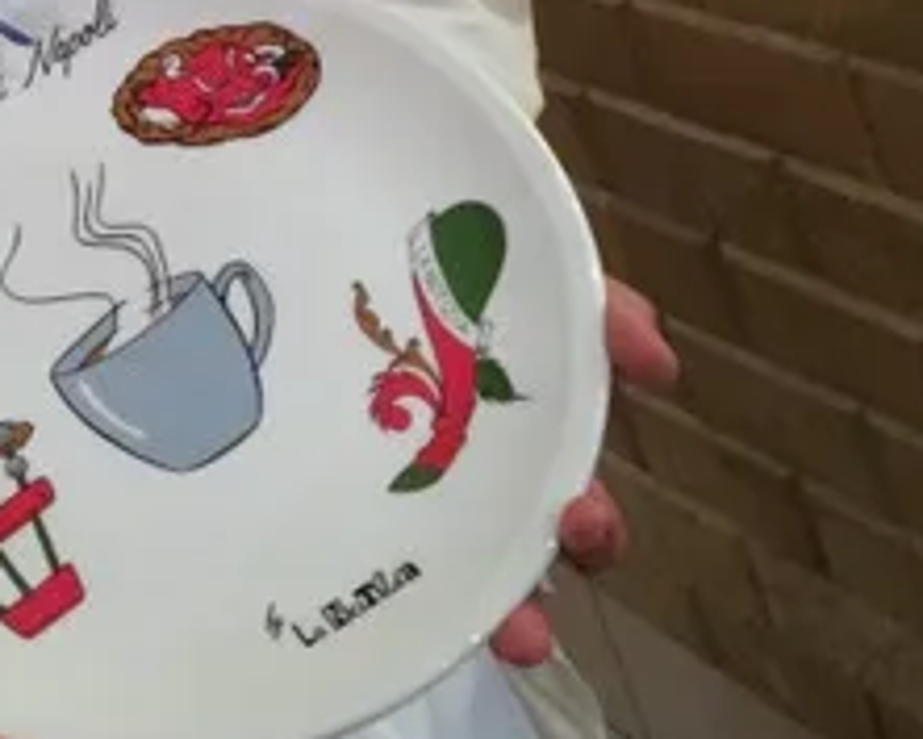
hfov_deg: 21.9
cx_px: -125
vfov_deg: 17.8
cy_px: -154
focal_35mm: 82
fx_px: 2241
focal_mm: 4.15
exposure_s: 1/17
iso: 250
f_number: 2.2
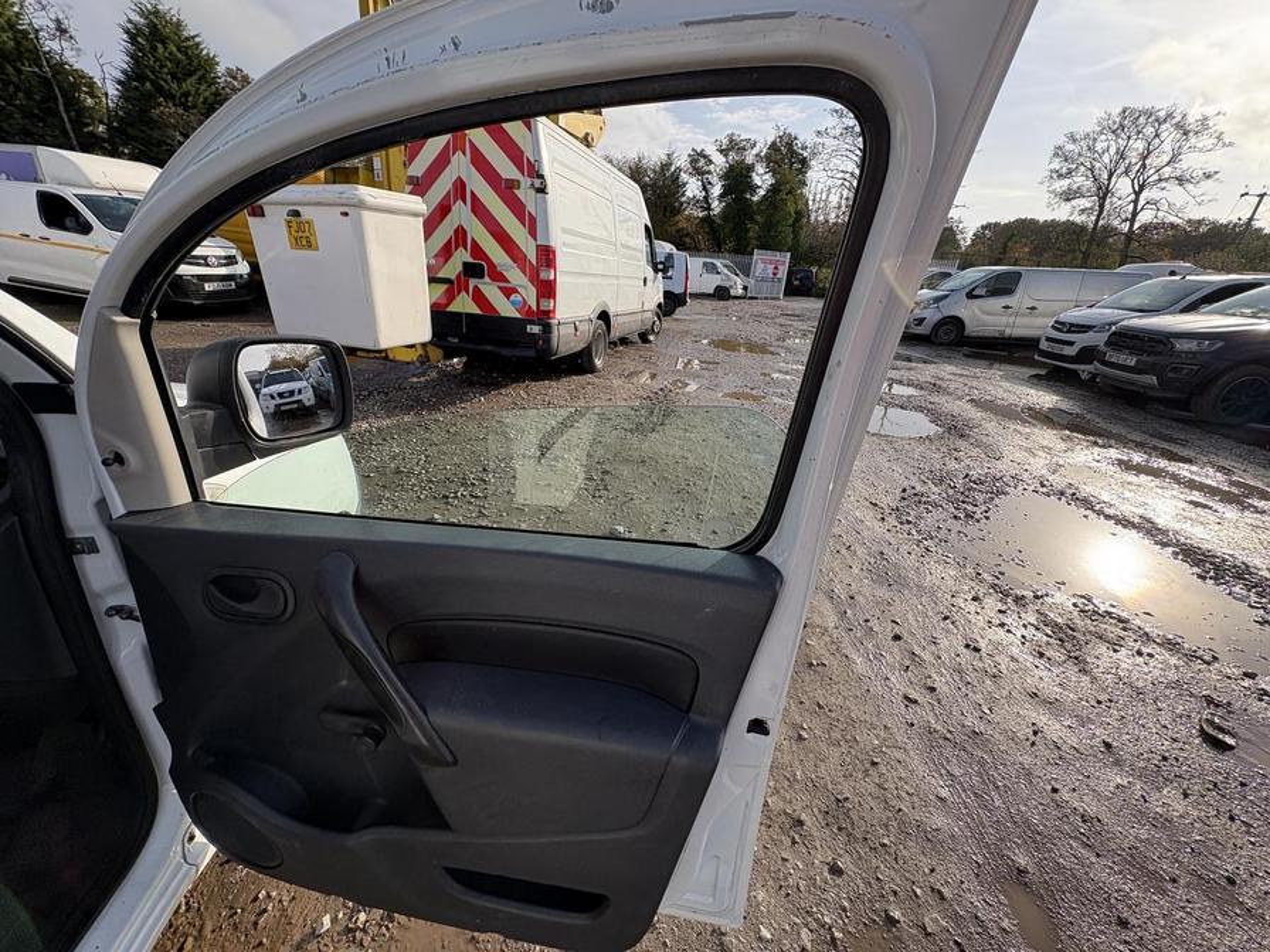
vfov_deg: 85.7
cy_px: 476
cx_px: 635
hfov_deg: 102.1
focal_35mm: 14
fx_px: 514
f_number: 2.2
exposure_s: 1/681
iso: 40
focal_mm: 2.22
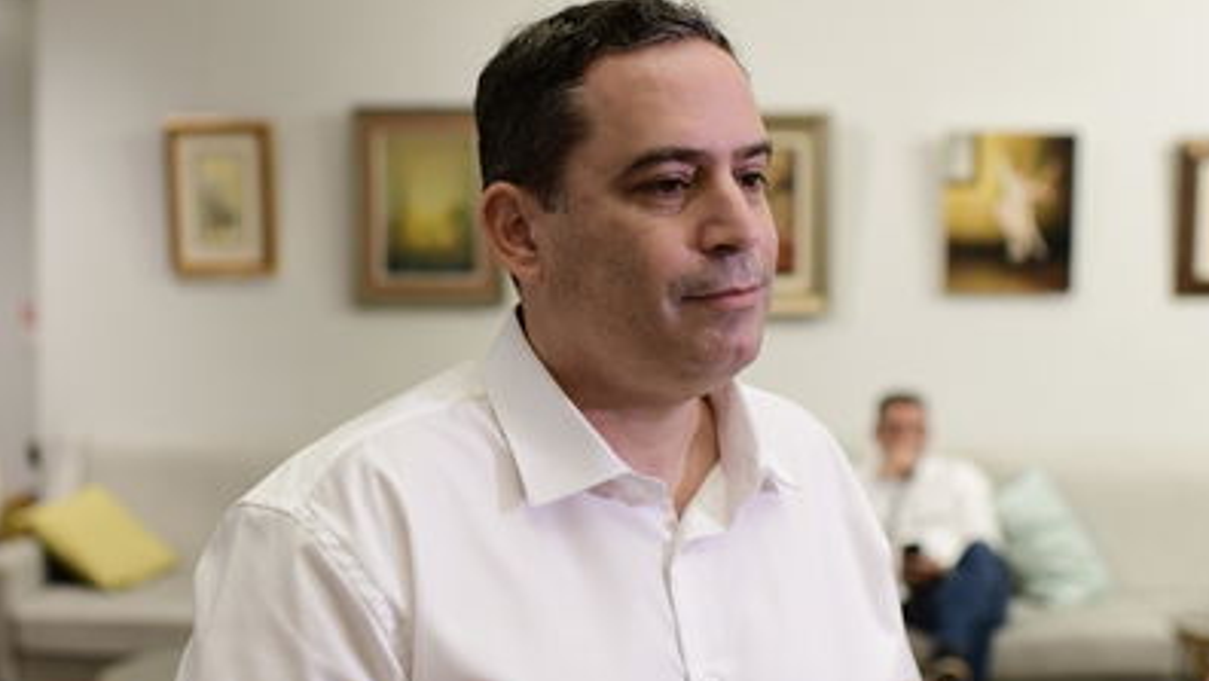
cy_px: 351
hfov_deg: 37.8
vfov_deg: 21.8
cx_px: 608
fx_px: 1764
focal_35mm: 55
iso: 1250
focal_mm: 35
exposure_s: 1/250
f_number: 2.8
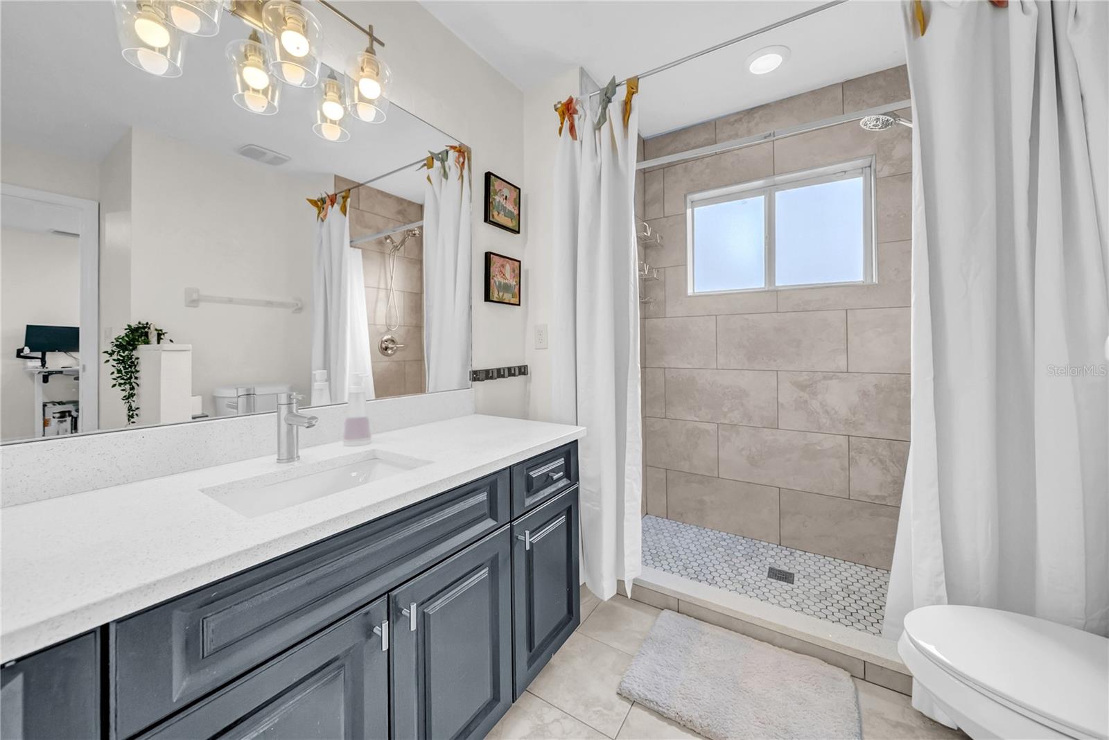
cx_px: 554
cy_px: 370
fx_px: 370
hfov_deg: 112.6
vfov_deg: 90.1
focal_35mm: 12
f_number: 4
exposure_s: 1/160
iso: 800
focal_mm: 12
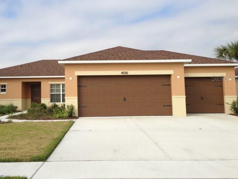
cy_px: 78
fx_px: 275
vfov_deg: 35.9
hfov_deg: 46.6
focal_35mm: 40
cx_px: 101
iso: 50
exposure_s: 1/1869
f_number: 2.4
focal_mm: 4.13
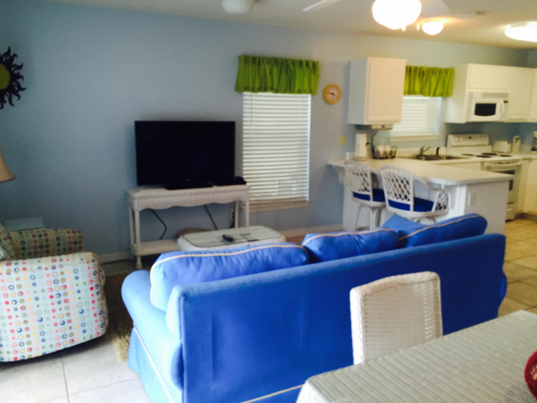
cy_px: 202
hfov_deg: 61.7
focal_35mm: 29
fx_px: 450
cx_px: 268
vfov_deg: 48.2
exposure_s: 1/30
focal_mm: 4.15
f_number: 2.2
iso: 50
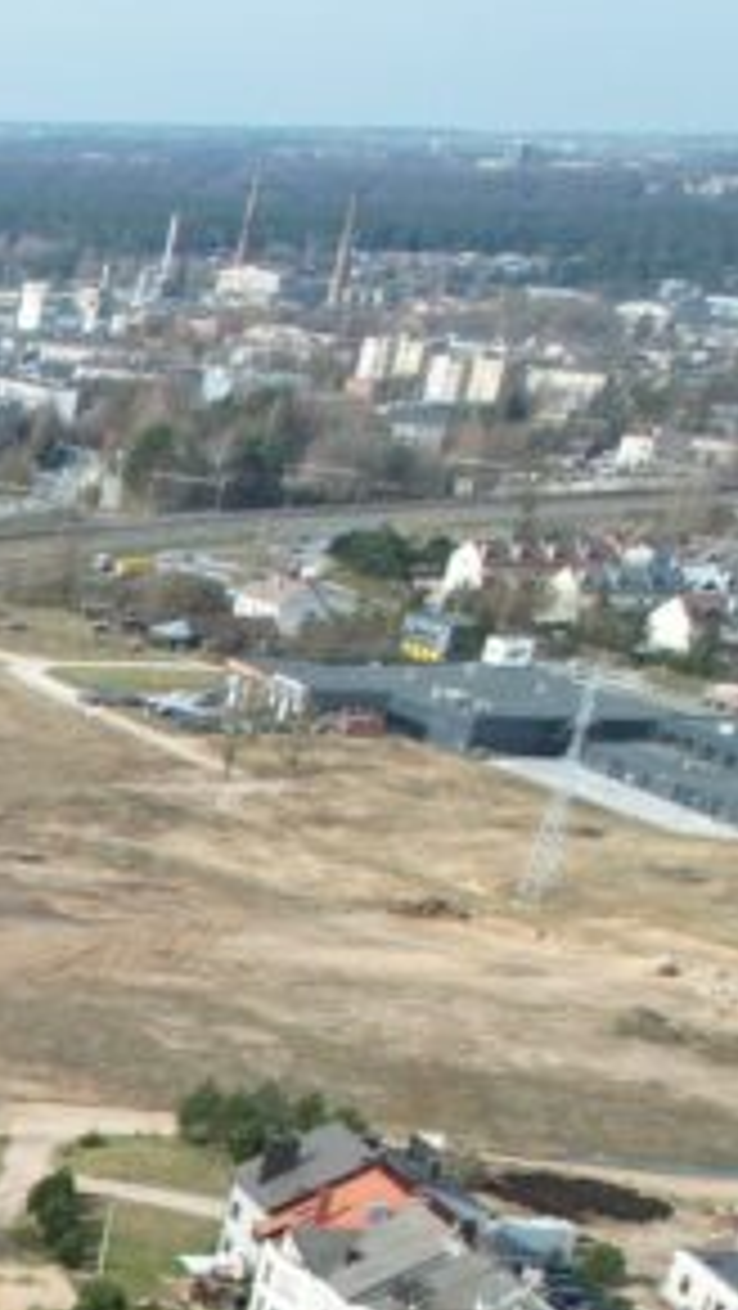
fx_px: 2814
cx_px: -1269
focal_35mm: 81
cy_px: 1479
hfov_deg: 11.2
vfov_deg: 24.3
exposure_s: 1/1000
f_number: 2.8
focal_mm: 8.38
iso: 100
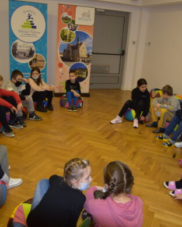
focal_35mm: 39
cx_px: 90
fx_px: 263
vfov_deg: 46.8
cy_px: 114
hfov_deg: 38.2
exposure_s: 1/80
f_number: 3.5
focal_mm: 18
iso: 400
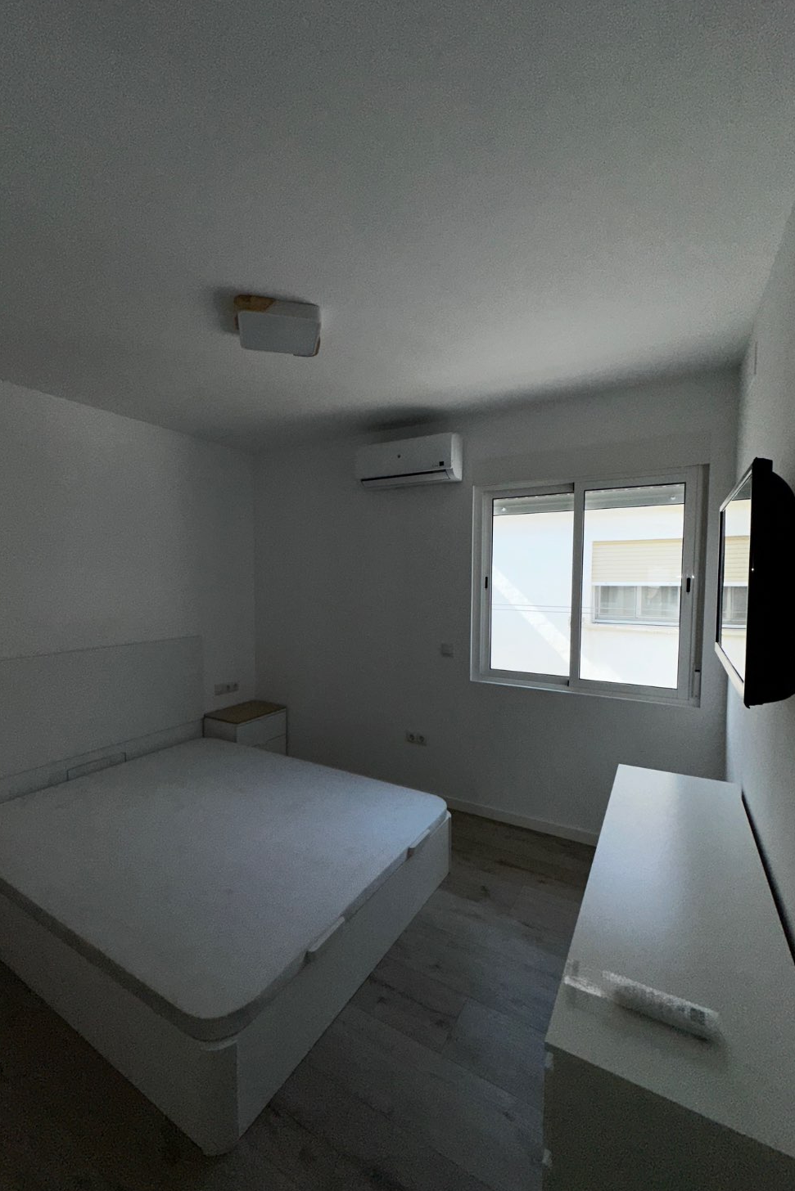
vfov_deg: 100.4
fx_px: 497
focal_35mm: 15
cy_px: 604
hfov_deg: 77.3
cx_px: 379
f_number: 2.2
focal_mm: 2.22
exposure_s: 1/972
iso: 32
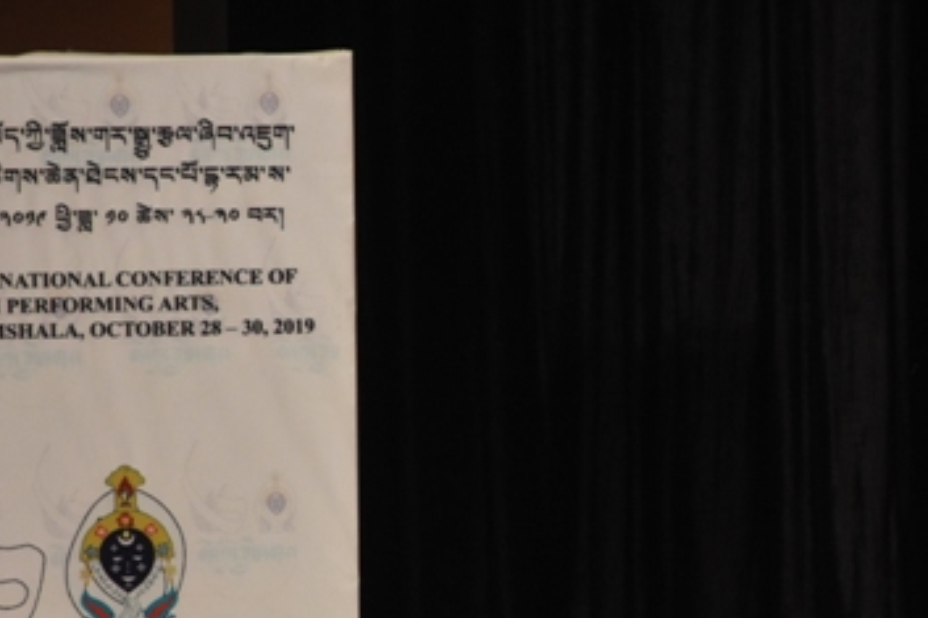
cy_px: 554
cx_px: 552
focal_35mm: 381
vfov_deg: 3.6
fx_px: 9816
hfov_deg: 5.4
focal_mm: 140
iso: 2500
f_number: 9
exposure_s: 1/100
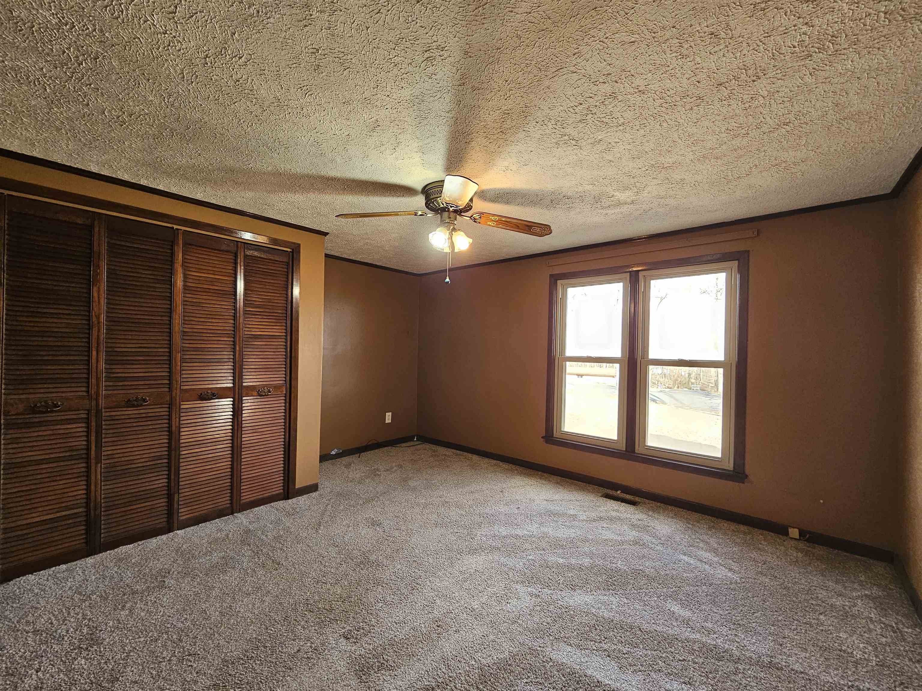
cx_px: 461
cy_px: 346
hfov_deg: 106.2
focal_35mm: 13
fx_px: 346
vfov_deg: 89.9
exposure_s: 1/60
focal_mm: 2.2
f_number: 2.2
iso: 200
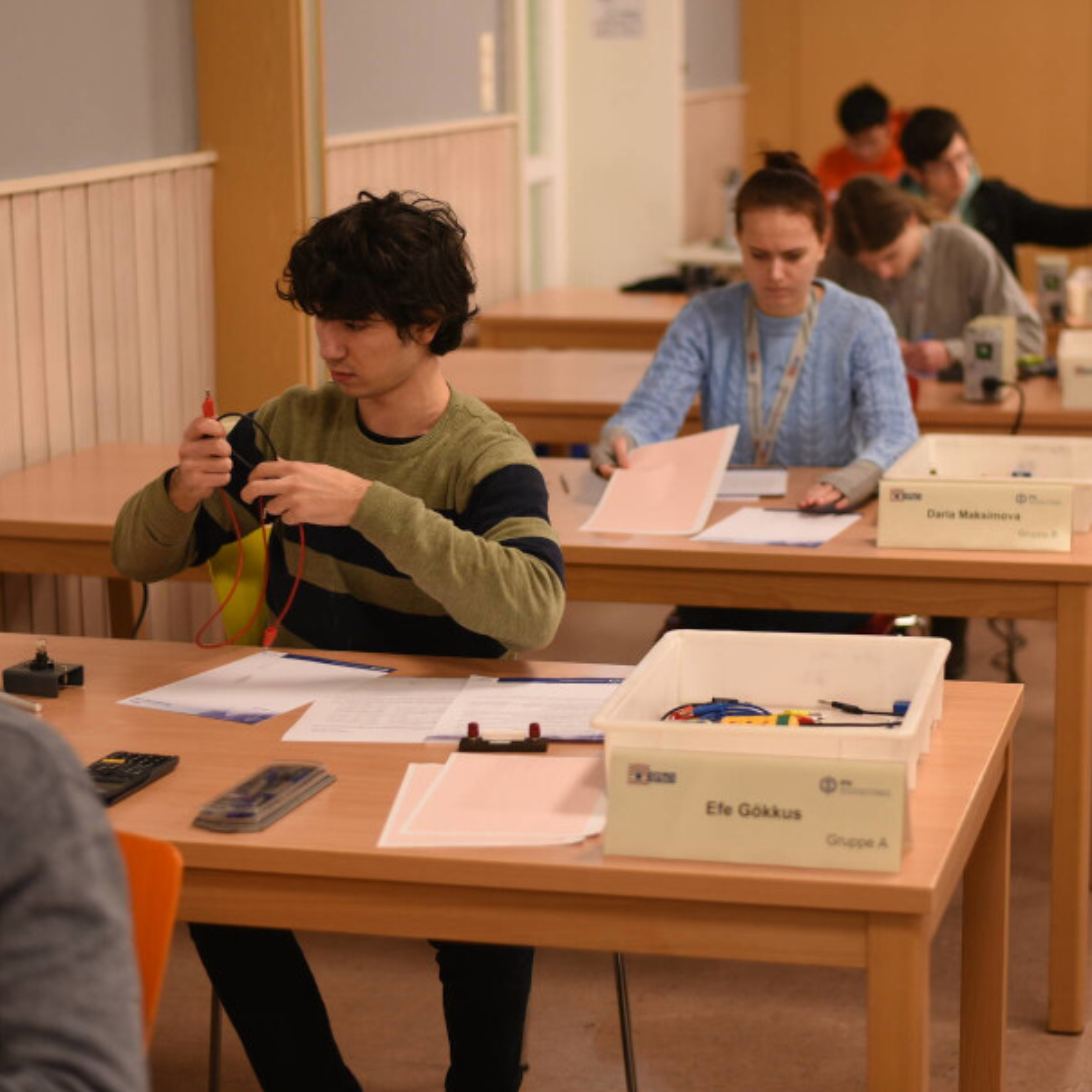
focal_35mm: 72
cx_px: 644
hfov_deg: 24.0
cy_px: 485
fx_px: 2570
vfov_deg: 24.0
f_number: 2
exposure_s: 1/125
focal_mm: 50
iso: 500
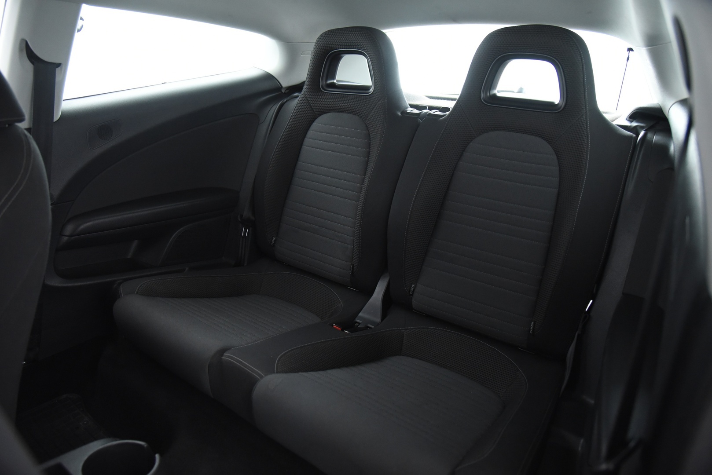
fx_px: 475
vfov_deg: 53.2
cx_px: 356
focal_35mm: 24
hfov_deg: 73.7
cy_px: 238
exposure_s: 1/13
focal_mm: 24
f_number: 4
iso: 4000
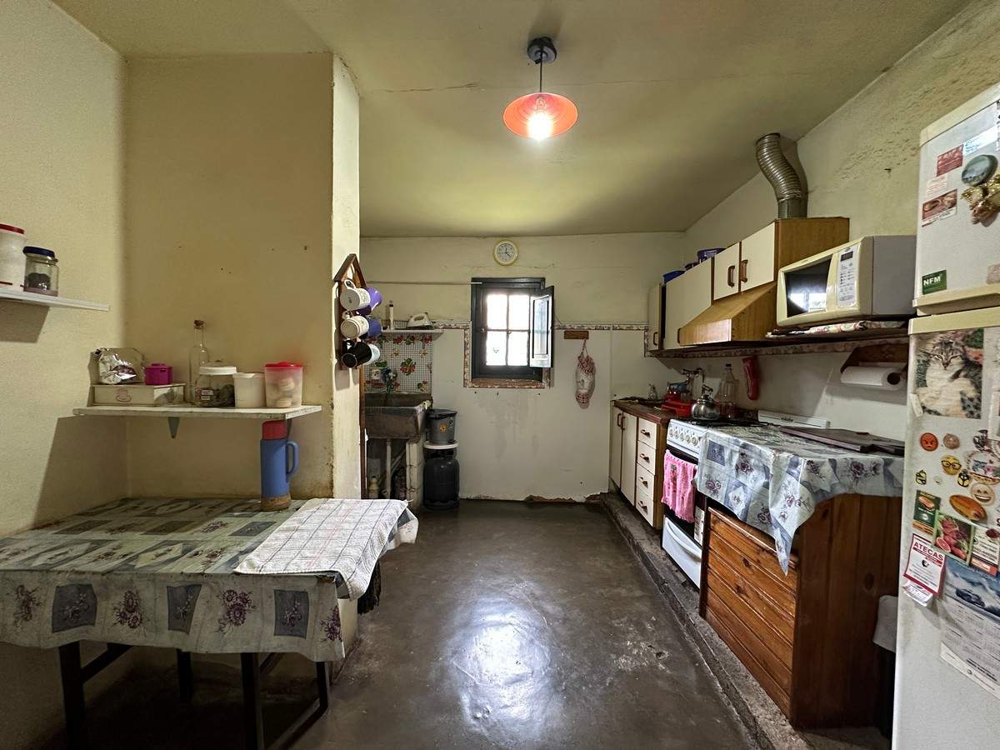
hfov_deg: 102.1
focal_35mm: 14
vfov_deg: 85.7
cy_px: 375
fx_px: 404
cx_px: 500
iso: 400
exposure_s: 1/50
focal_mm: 2.22
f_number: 2.2
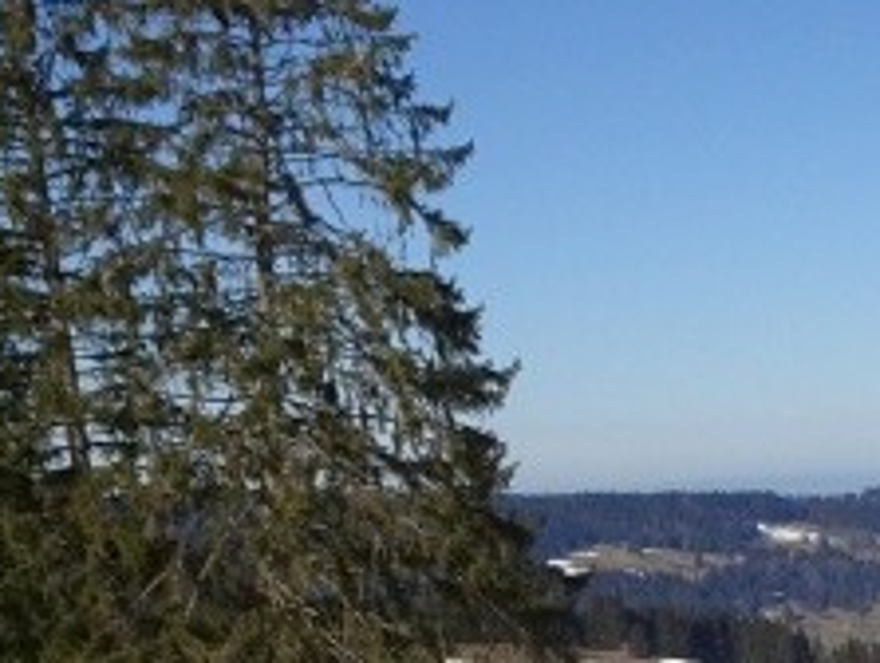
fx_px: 2801
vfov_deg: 12.8
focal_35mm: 110
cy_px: 979
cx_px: 1077
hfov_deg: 17.0
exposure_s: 1/1600
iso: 80
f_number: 3.5
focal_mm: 4.1
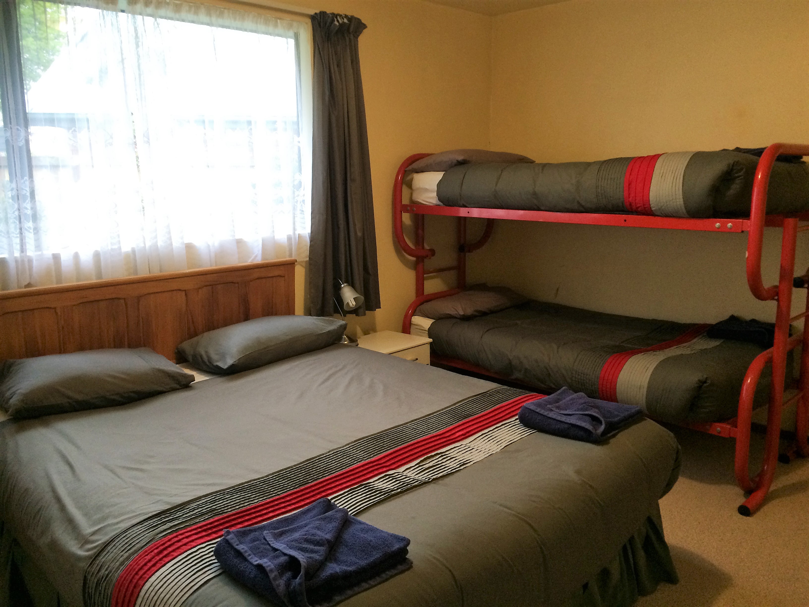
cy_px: 304
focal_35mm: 29
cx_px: 404
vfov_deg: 48.2
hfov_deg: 61.7
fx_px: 678
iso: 80
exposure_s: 1/33
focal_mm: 4.15
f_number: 2.2
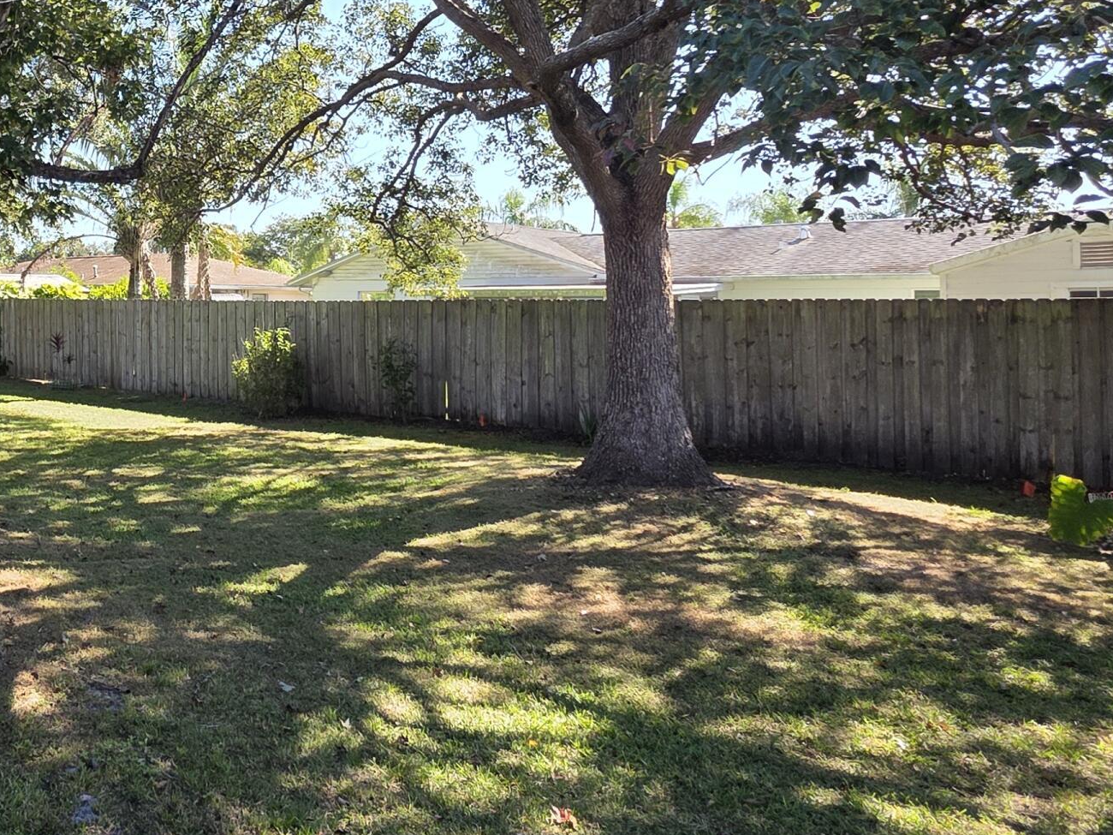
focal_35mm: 30
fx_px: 965
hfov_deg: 53.6
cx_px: 145
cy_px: 302
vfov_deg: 46.3
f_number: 1.9
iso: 40
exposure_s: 1/435
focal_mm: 2.2
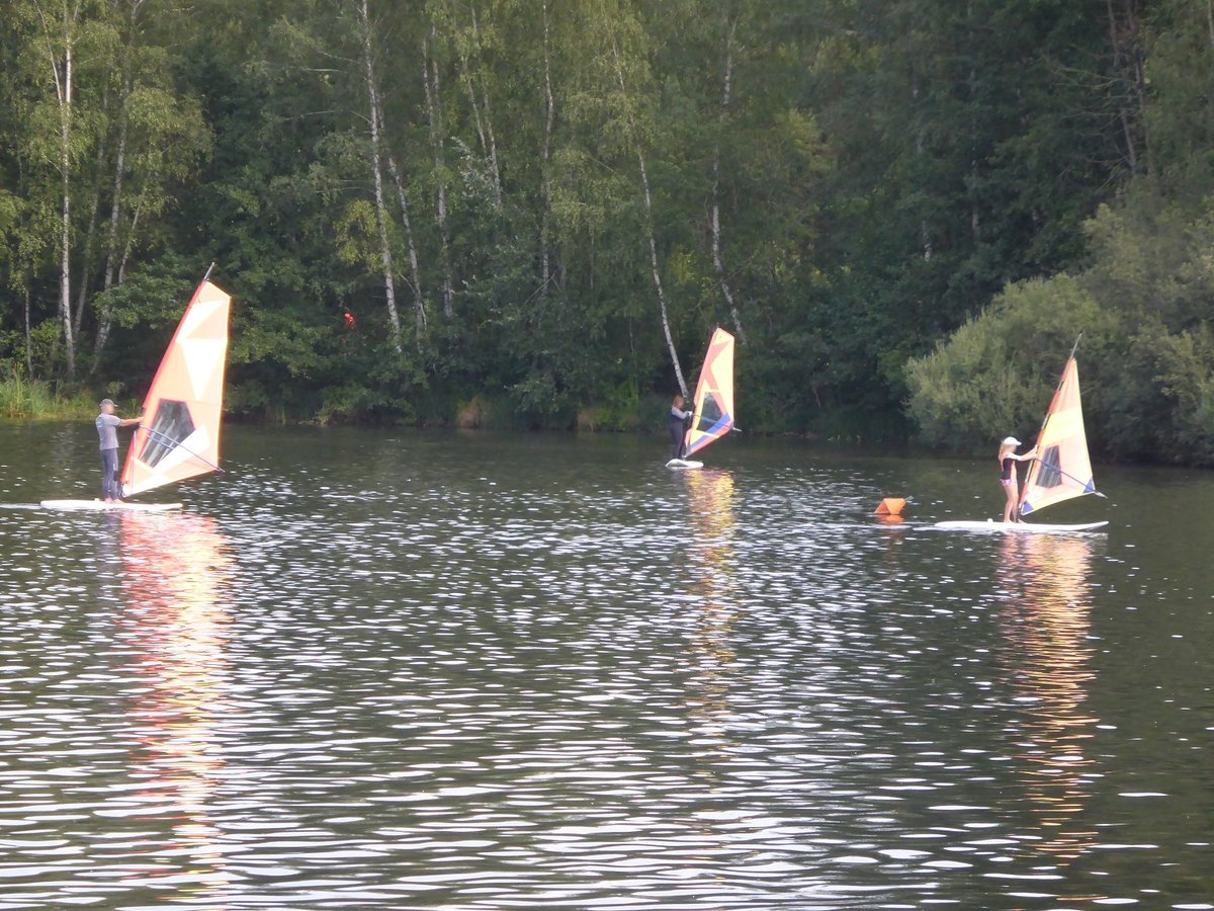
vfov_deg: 5.8
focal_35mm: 255
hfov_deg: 7.8
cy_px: 456
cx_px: 607
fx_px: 8943
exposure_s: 1/320
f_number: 5.6
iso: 320
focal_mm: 41.3
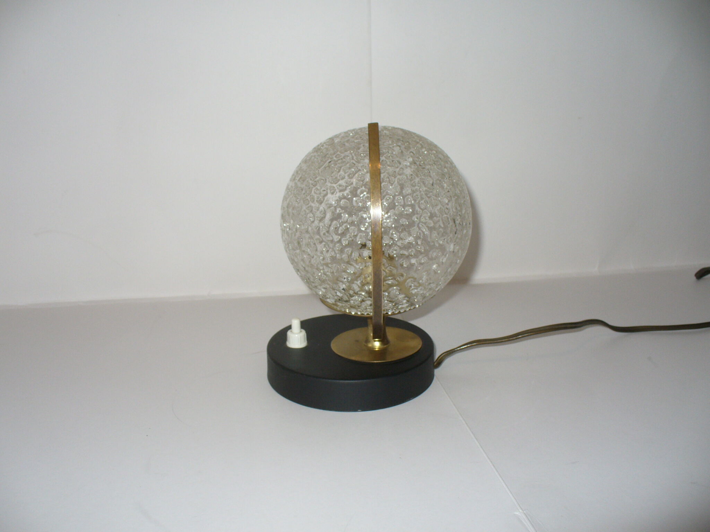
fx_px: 759
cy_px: 266
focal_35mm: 37
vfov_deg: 38.7
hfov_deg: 50.1
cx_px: 355
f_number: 2.8
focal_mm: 6.1
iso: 100
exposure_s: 1/30
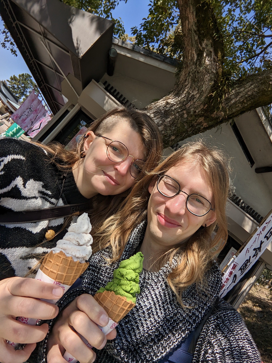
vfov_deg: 79.0
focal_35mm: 21
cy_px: 182
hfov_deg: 63.4
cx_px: 136
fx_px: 220
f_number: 2
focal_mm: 2.47
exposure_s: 1/1890
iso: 43
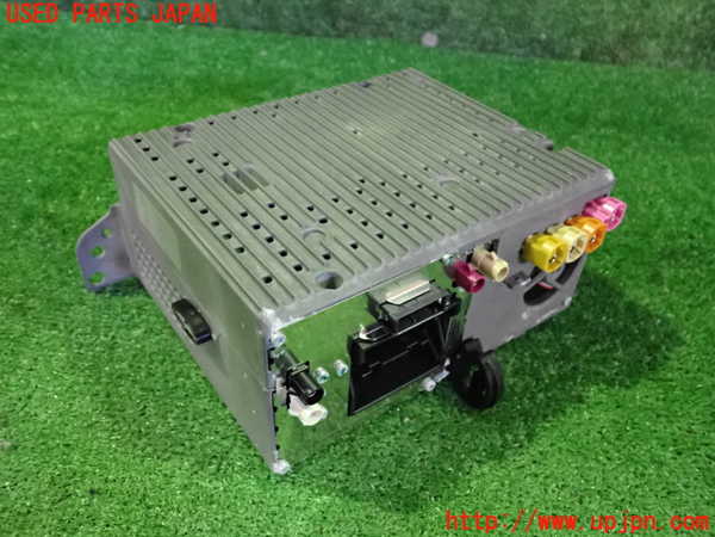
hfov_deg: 60.0
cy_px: 268
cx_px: 358
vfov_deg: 46.8
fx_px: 620
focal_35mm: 30
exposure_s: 1/80
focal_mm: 5.4
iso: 2000
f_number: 2.3
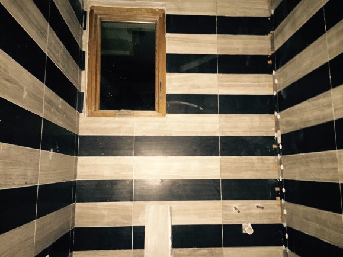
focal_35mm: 29
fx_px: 287
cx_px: 172
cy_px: 128
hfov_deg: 61.7
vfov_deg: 48.2
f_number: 2.2
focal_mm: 4.15
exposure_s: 1/16
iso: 640
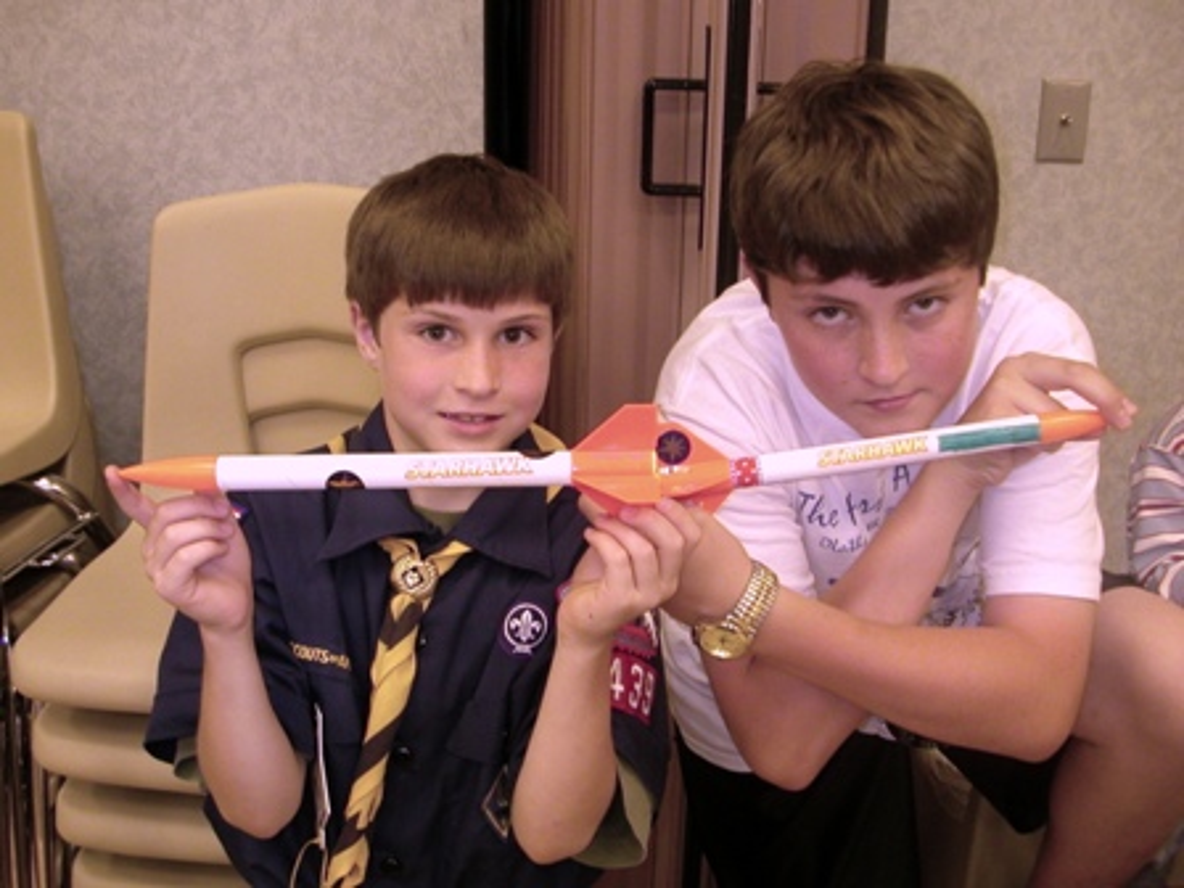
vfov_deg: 38.7
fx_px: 1266
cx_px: 592
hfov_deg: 50.1
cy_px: 444
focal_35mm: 37
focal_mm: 5.6
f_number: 2.7
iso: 200
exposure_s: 1/16.2
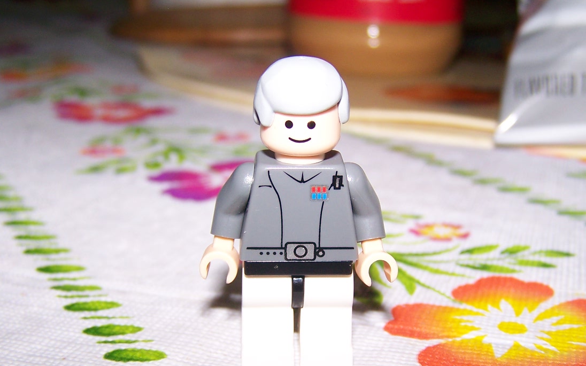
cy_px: 242
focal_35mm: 55
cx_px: 319
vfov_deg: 23.5
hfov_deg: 36.9
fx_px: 878
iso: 80
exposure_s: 1/60
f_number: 2.8
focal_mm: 6.3
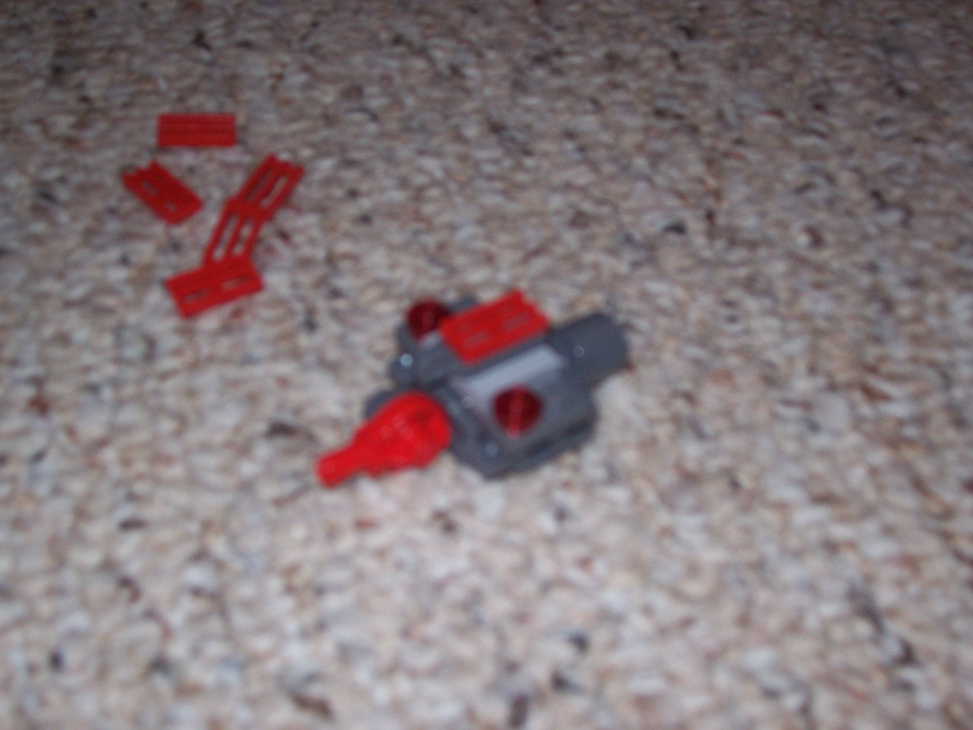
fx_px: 1490
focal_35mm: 53
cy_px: 365
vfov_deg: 27.5
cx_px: 486
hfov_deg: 36.2
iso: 125
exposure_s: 1/60
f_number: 3.4
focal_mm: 8.6
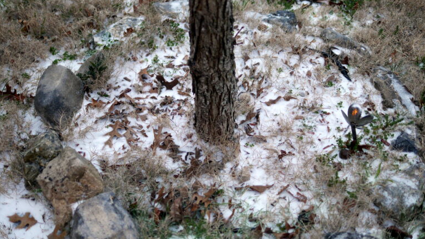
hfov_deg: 37.8
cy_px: 129
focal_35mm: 55
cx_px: 213
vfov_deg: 21.8
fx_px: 620
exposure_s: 1/125
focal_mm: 25
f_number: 1.4
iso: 800
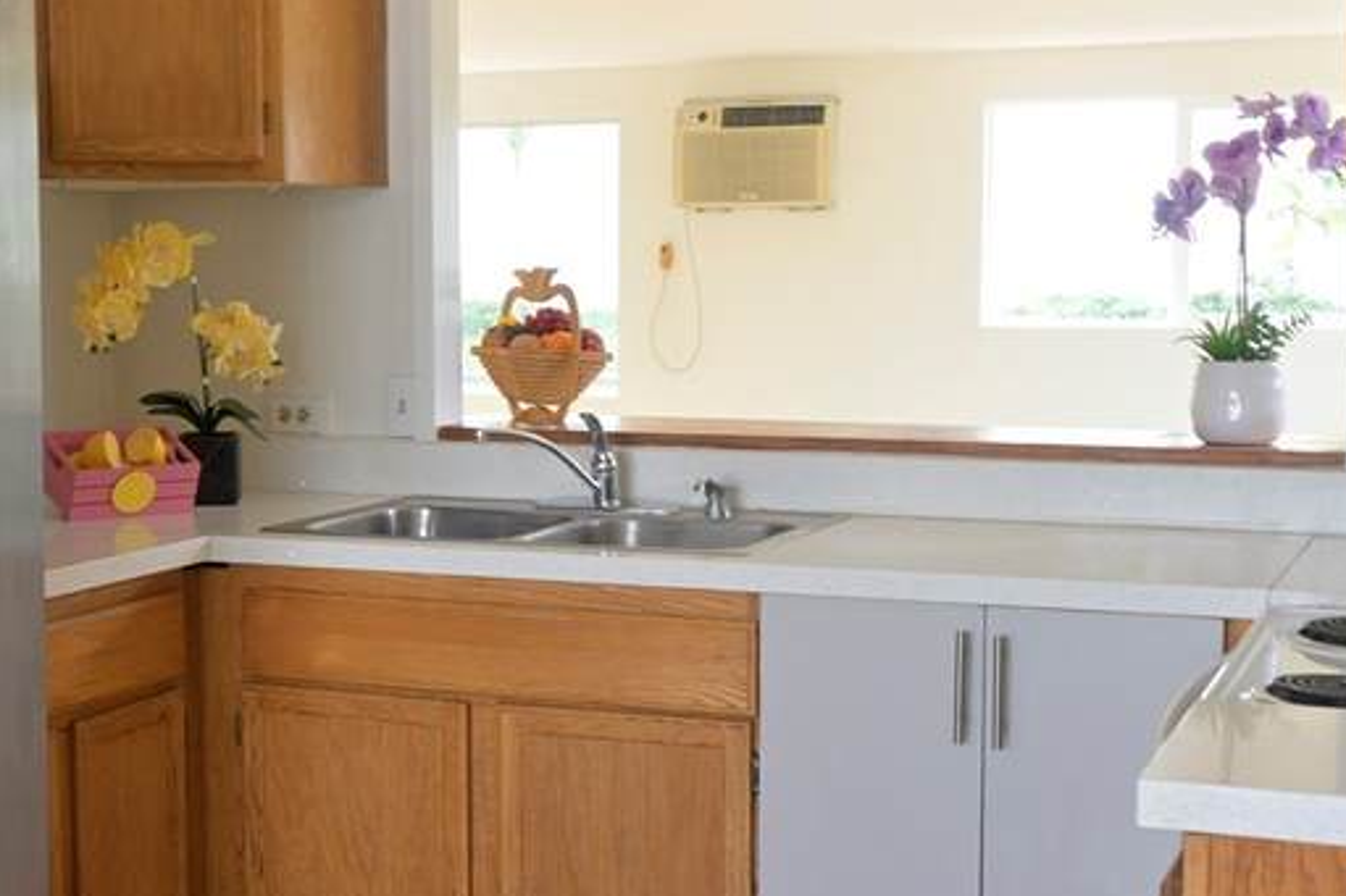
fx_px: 2242
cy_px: 522
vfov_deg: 22.6
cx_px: 494
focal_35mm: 60
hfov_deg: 33.2
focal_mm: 16
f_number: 5.6
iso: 100
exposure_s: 1/10
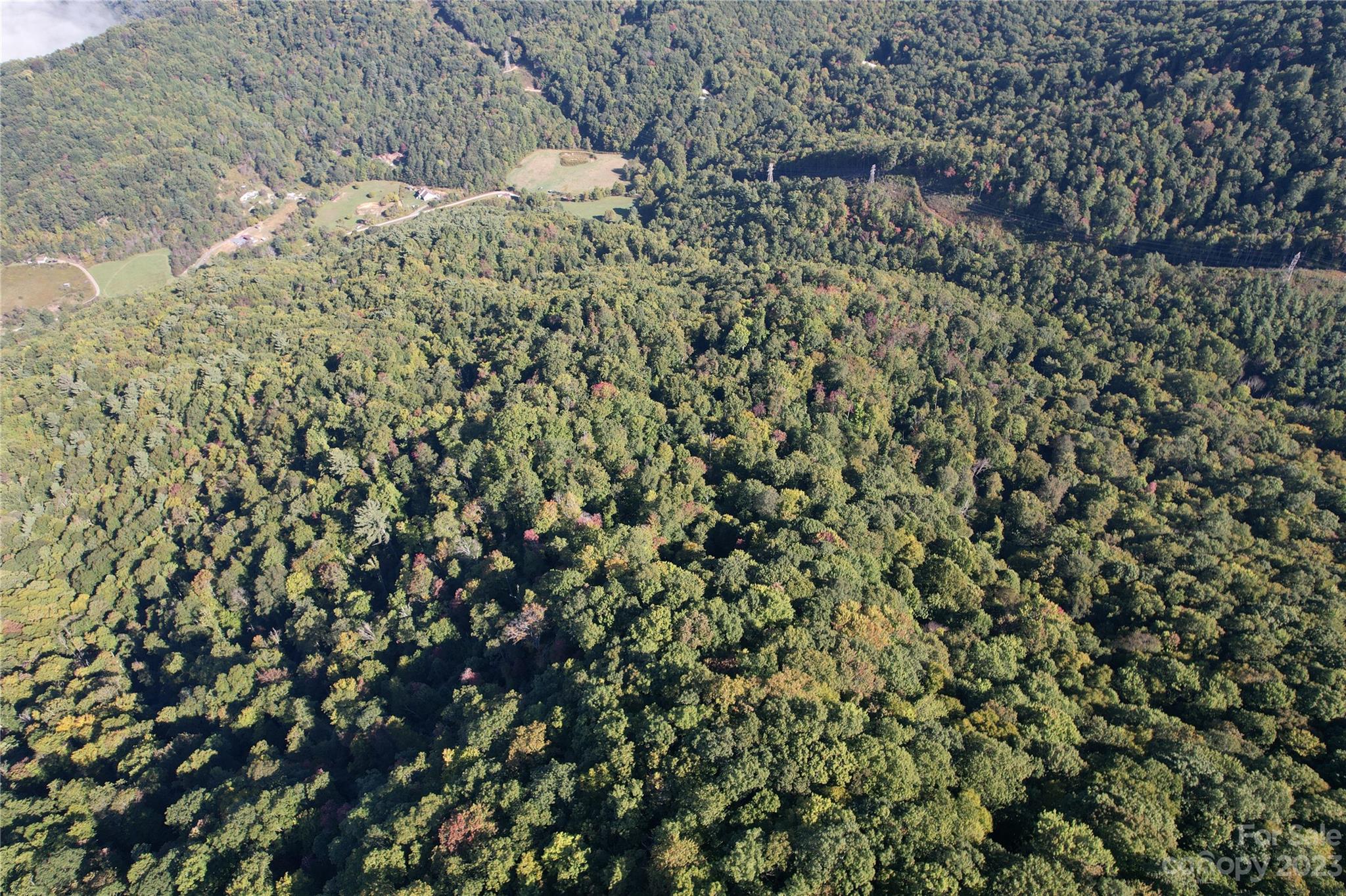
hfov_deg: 78.6
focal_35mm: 22
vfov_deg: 57.2
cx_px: 673
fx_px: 822
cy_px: 448
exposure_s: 1/640
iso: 100
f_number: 2.8
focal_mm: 8.38
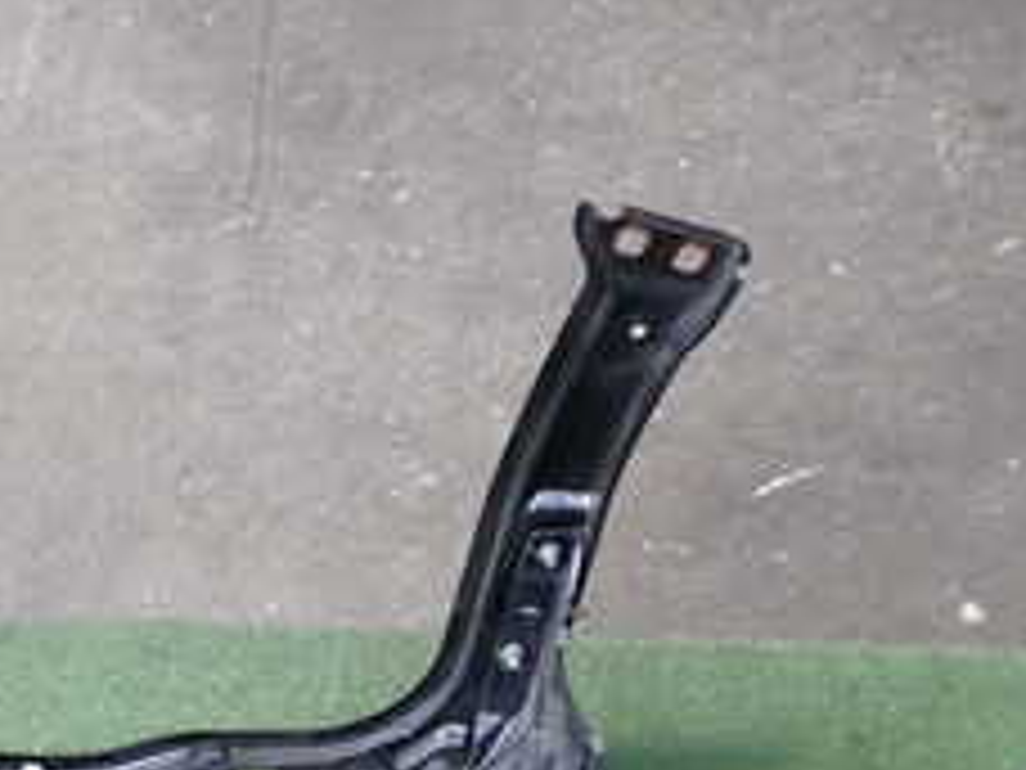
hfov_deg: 23.3
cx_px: -94
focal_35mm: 79
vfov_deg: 17.8
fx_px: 2342
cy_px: 896
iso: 200
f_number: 2.3
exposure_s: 1/30
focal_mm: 5.4
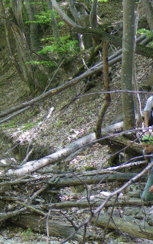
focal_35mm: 120
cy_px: 127
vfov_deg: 17.4
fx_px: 801
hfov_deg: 10.8
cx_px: -21
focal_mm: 9.1
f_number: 4.4
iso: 400
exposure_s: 1/60
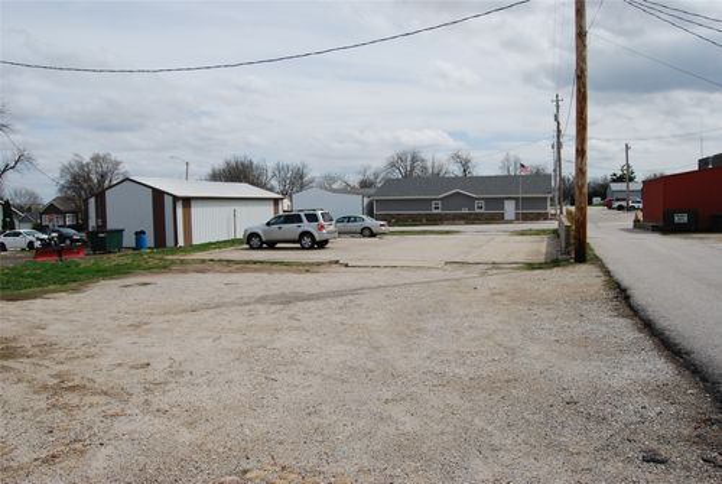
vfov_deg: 48.1
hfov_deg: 67.3
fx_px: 542
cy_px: 242
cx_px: 361
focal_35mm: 27
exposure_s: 1/320
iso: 100
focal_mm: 18
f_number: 9
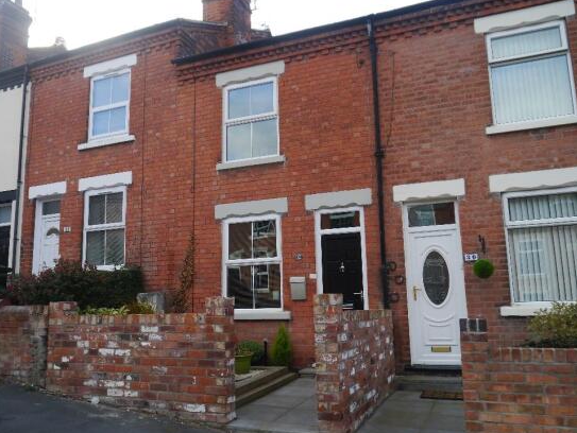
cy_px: 219
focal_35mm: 30
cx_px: 271
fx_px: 500
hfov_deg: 59.9
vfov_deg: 46.8
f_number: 5
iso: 160
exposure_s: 1/250
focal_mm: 14
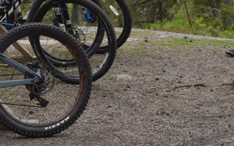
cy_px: -68
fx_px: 899
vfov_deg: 9.1
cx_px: 66
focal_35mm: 141
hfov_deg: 14.8
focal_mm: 32
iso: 200
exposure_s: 1/320
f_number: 9
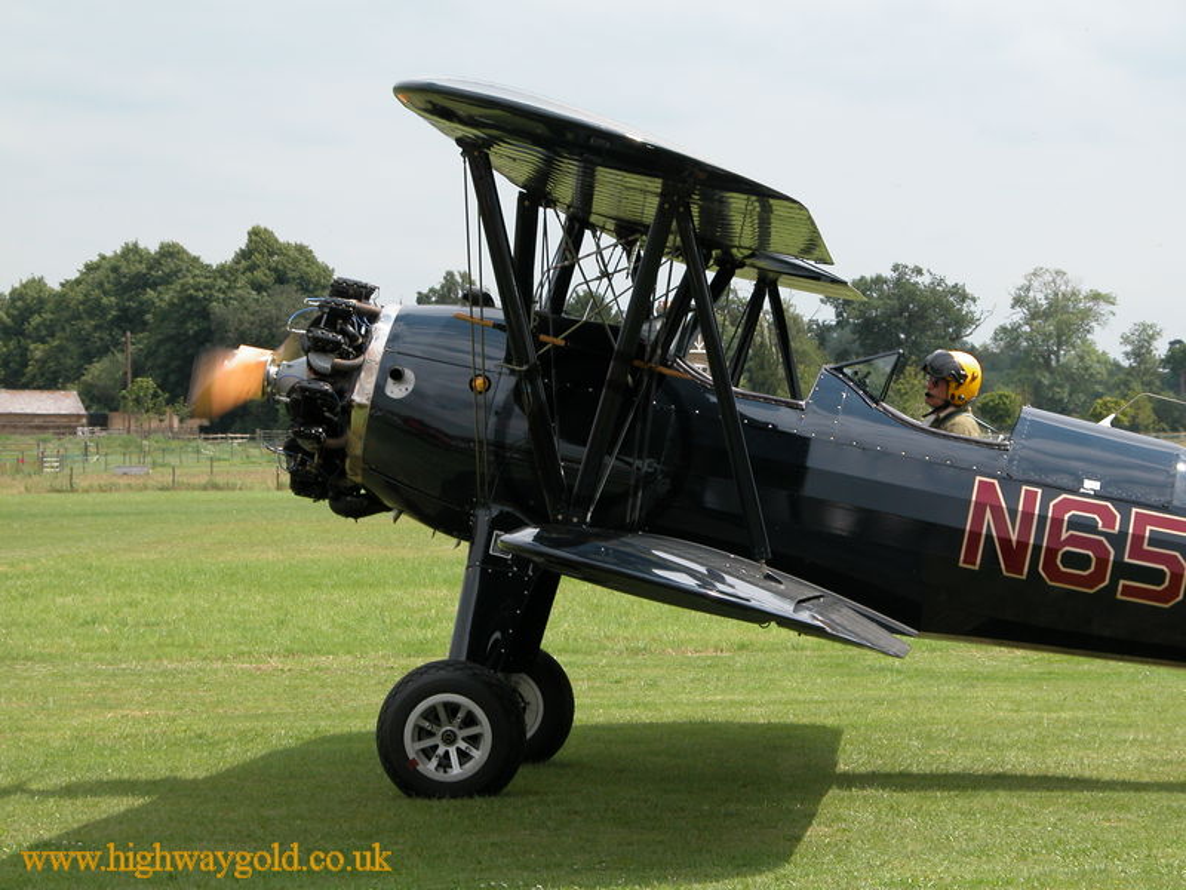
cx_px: 593
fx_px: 3974
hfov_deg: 17.0
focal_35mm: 116
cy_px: 445
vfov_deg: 12.8
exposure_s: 1/382
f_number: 5.3
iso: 100
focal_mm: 29.5
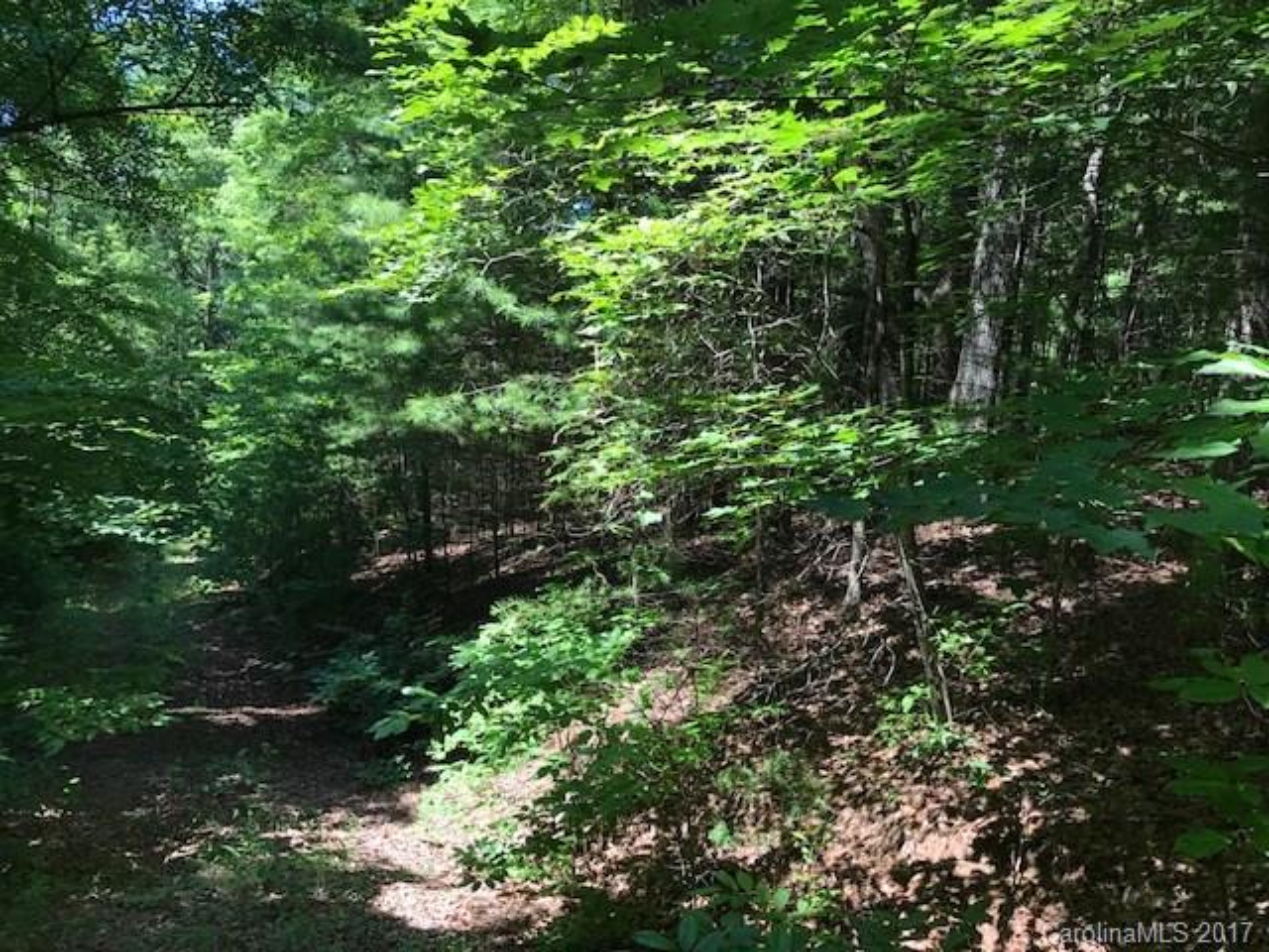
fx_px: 1026
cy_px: 476
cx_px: 634
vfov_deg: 49.7
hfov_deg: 63.4
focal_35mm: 28
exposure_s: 1/307
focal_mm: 3.99
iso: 20
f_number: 1.8
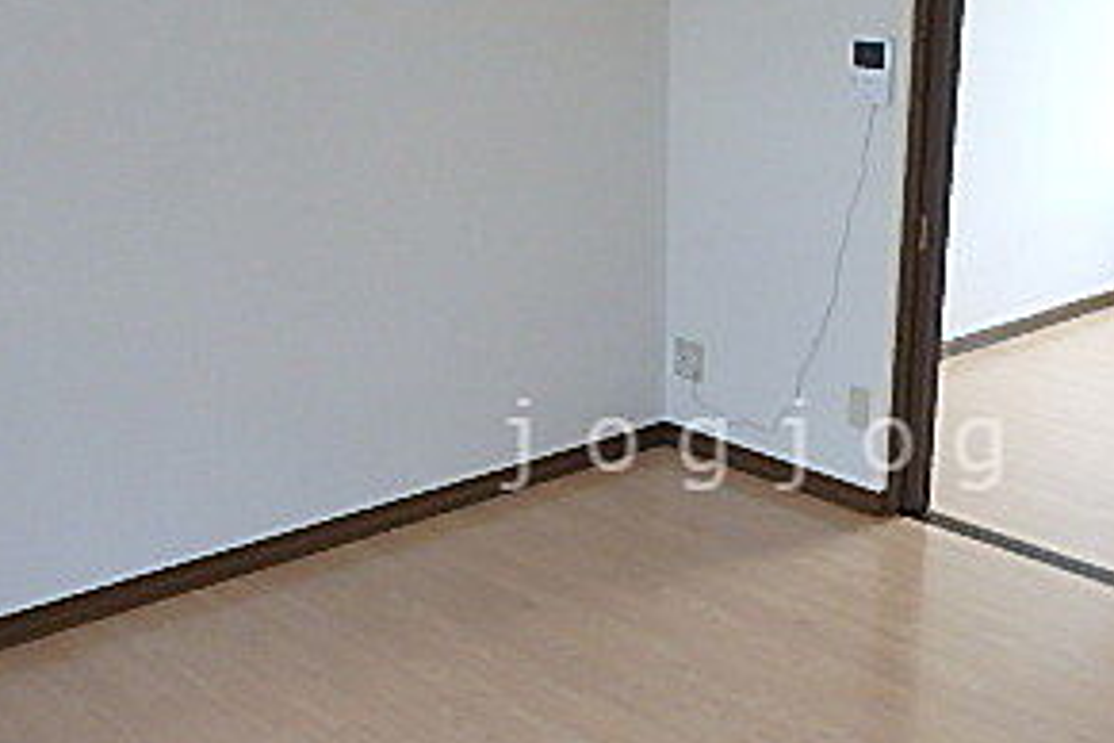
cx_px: 762
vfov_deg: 28.0
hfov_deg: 40.5
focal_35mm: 48
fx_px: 1485
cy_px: 444
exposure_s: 1/30
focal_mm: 3.7
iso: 250
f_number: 3.5
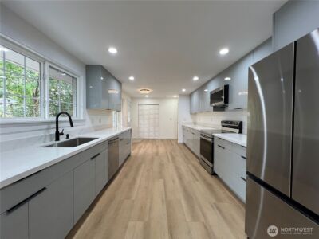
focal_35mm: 13
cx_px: 160
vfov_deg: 89.9
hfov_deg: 106.2
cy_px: 120
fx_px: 120
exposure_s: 1/120
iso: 125
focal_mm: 1.57
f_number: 1.8
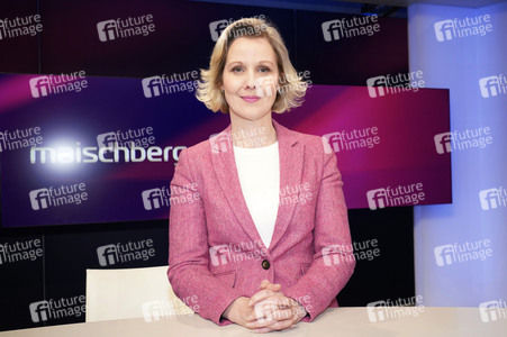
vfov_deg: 37.8
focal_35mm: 35
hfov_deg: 54.5
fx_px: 493
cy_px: 168
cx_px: 254
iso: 2000
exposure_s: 1/125
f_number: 5.6
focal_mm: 35
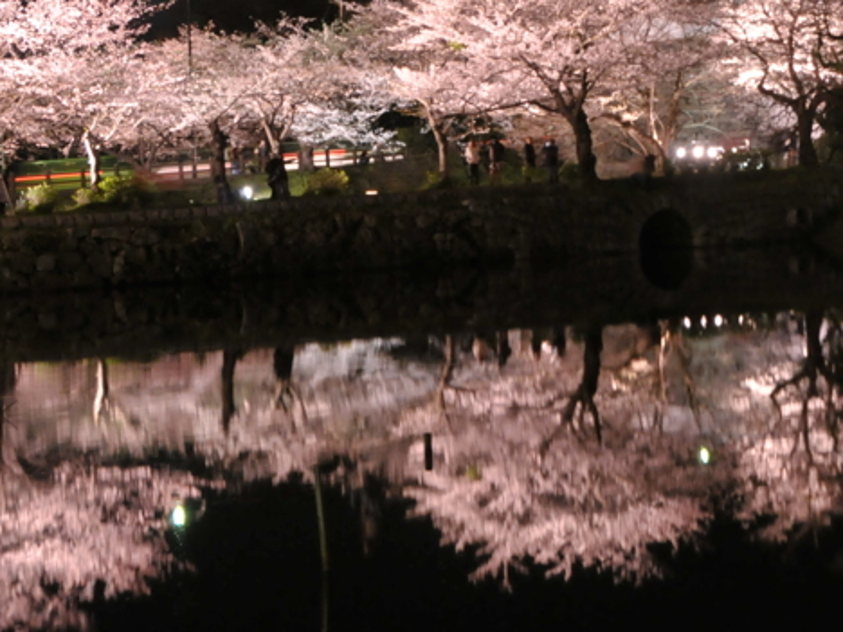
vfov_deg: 17.8
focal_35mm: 82
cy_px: 121
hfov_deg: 23.0
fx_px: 1997
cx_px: 823
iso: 800
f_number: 10
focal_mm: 26
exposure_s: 1.3
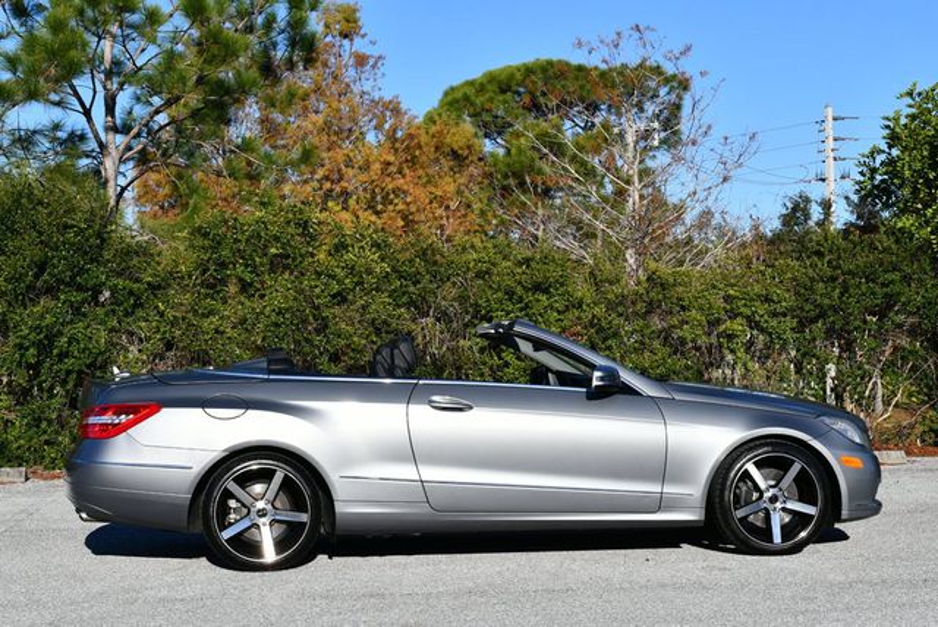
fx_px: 1826
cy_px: 314
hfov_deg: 28.8
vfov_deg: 19.5
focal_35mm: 70
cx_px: 469
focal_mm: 35
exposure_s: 1/320
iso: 100
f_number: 9
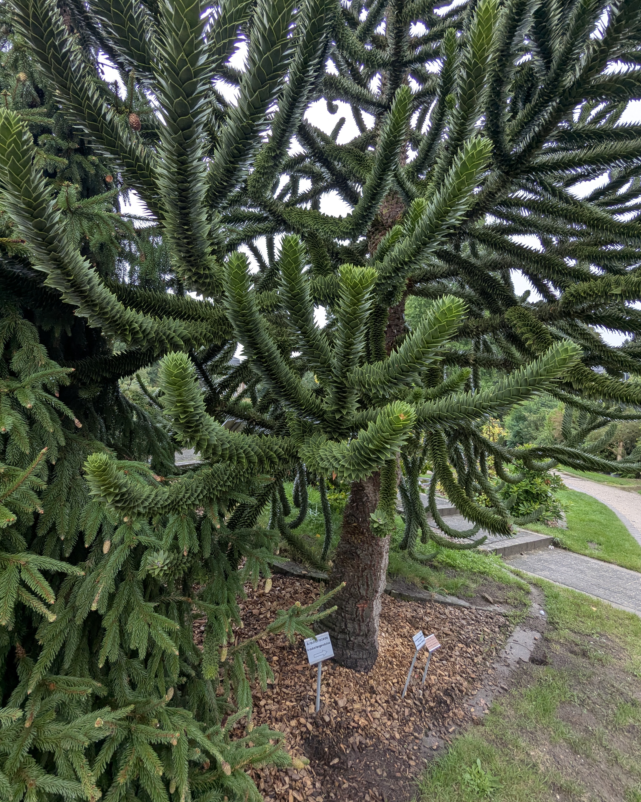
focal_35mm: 17
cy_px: 374
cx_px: 318
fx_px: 403
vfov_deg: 89.5
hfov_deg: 77.0
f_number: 2.2
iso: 59
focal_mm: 2.35
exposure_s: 1/205
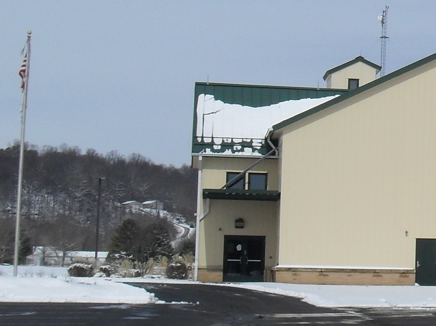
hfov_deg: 15.8
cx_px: 686
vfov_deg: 13.1
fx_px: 1423
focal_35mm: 113
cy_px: 87
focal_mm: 6.3
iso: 100
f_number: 8.4
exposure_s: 1/750
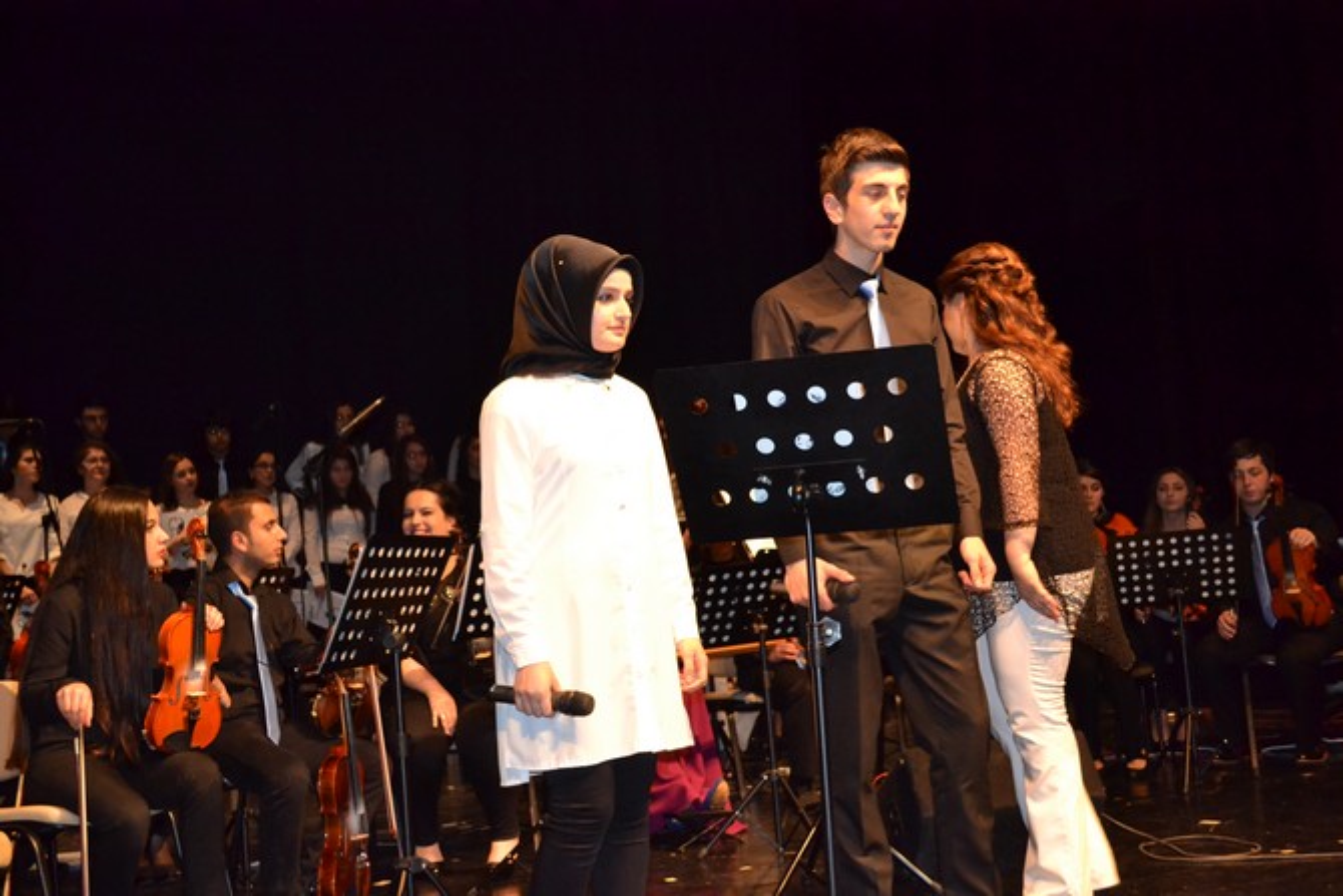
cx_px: 672
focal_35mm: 44
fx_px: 1623
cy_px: 448
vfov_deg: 30.9
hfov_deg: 45.0
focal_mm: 29
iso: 3200
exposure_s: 1/60
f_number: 4.5
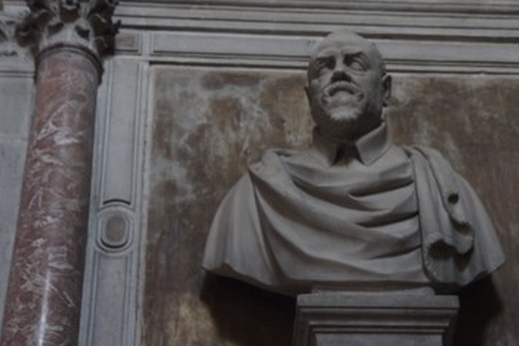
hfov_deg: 19.1
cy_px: 204
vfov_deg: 12.8
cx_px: 318
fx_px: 1537
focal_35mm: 107
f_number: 5.6
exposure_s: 1/80
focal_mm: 55
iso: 6400
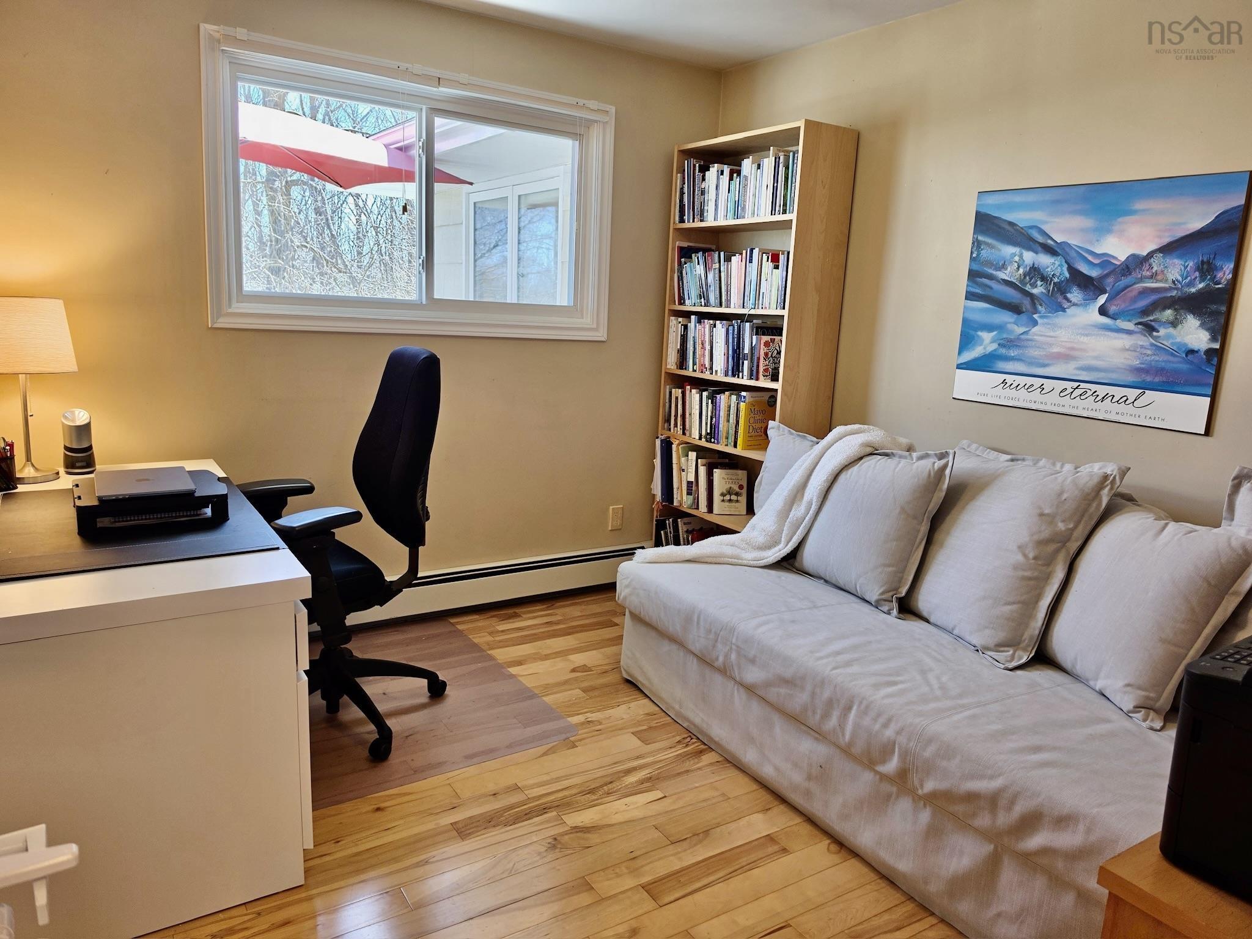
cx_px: 626
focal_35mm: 23
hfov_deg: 73.9
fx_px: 832
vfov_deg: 58.9
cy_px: 470
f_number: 1.4
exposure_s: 1/120
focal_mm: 6.5
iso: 32
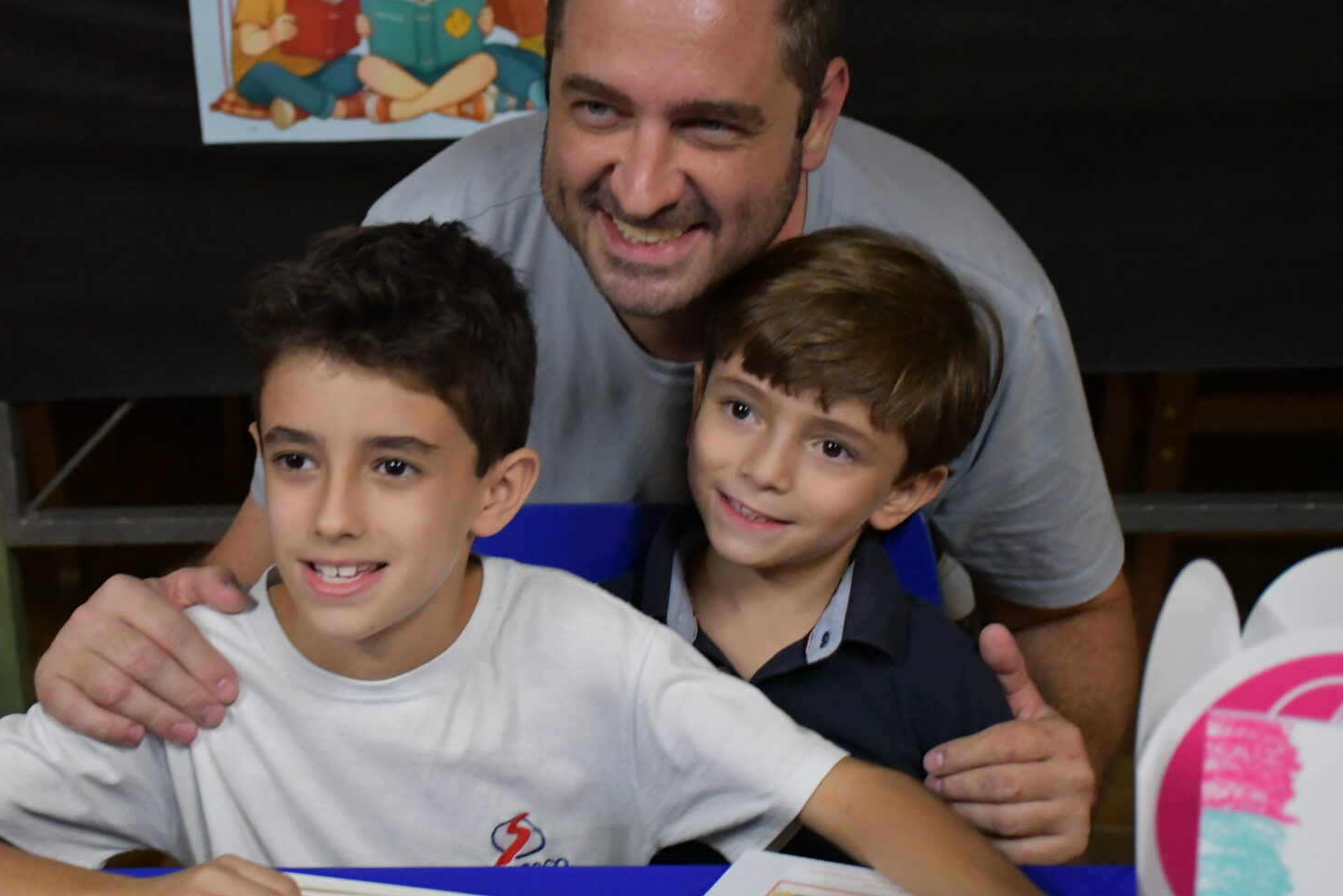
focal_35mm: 68
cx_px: 561
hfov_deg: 29.6
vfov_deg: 20.0
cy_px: 421
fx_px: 2537
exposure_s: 1/60
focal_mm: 35
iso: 5600
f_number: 4.2
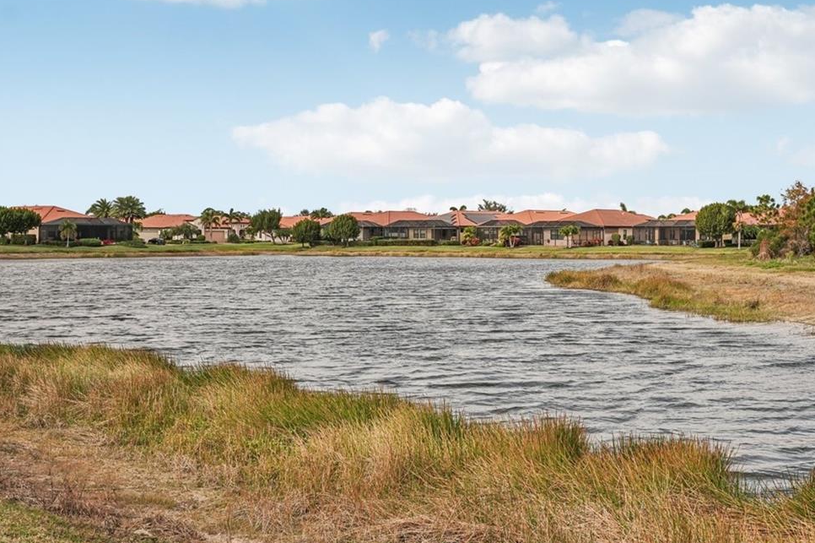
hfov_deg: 33.8
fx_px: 1312
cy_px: 275
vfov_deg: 23.4
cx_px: 604
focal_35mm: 58
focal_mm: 35
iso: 400
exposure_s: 1/1250
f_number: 8
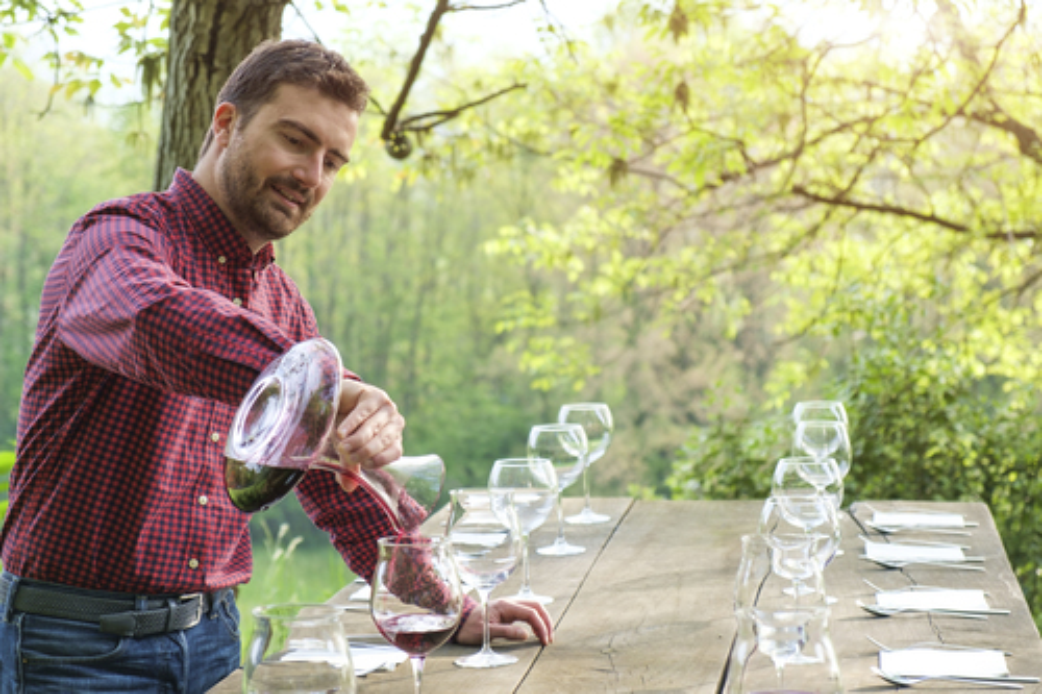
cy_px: 347
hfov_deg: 24.5
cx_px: 521
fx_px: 2401
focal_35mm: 83
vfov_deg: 16.4
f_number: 4
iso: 200
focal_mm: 55
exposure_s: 1/110
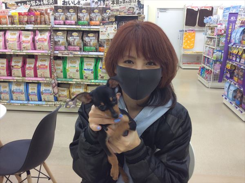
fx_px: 226
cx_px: 122
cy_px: 92
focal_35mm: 32
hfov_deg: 56.9
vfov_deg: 44.0
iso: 50
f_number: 2.4
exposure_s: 1/24
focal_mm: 3.3
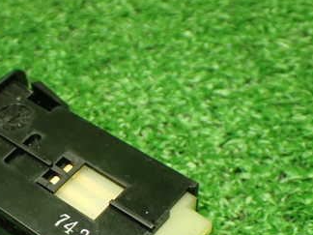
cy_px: 199
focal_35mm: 76
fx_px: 687
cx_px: 61
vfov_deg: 19.1
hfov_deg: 25.2
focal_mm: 7.31
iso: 800
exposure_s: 1/125
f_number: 2.8
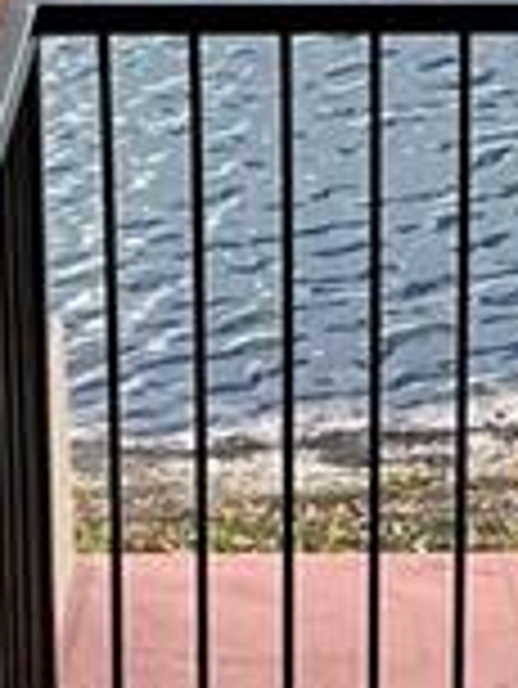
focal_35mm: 204
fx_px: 4065
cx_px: 878
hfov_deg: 7.1
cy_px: -108
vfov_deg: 9.6
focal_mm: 5.1
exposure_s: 1/1238
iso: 50
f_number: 1.6
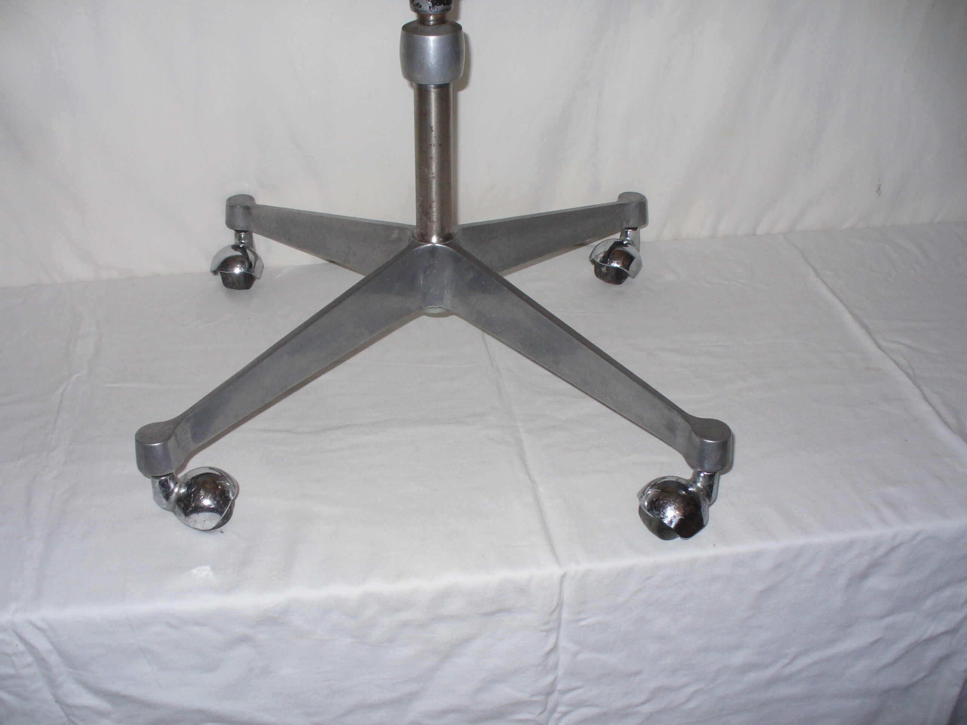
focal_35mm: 37
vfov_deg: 38.7
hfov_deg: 50.1
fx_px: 1034
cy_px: 362
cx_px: 484
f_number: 2.8
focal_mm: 6.1
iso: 100
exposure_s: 1/30
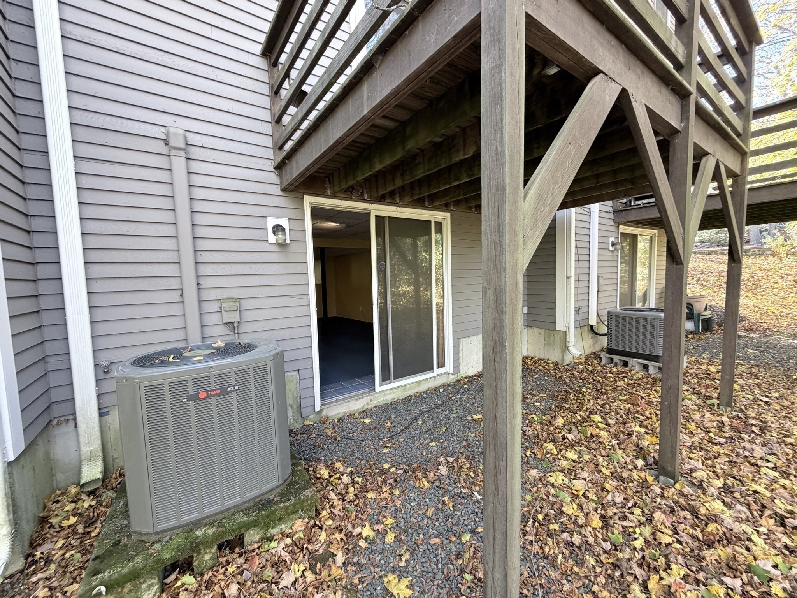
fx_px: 322
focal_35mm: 14
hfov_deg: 102.1
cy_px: 299
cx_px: 398
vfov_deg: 85.7
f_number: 2.2
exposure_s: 1/121
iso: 250
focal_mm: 2.22
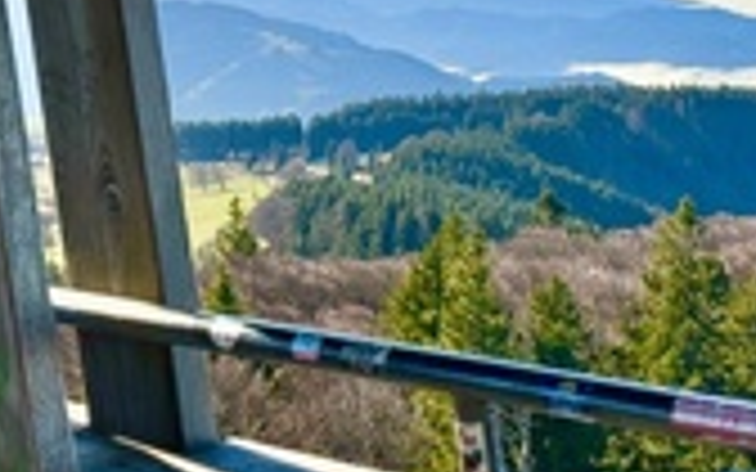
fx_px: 2493
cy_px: 99
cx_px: 459
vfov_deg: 10.8
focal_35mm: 121
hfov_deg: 17.2
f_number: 1.78
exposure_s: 1/5848
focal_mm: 6.76
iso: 64
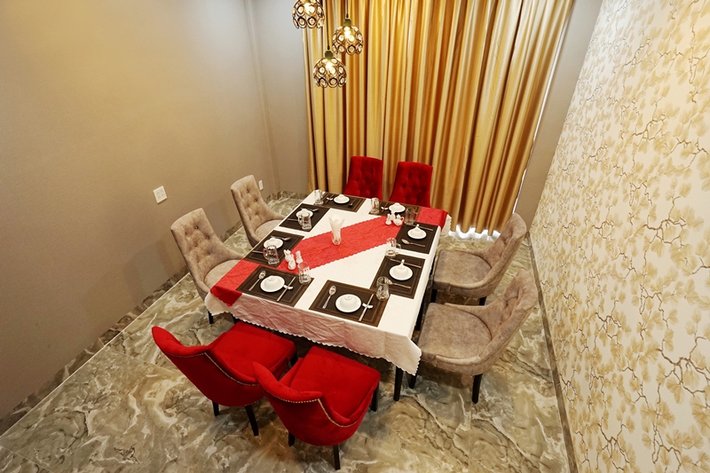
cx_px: 355
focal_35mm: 16
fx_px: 315
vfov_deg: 73.7
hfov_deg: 96.7
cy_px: 236
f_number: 5
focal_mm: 16
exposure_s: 1/80
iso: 800
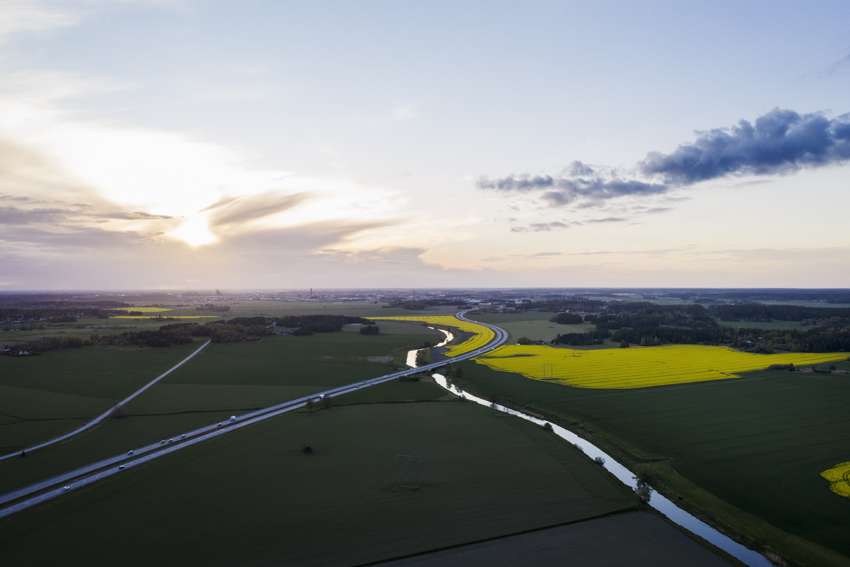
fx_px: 661
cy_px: 284
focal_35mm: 28
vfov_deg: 46.4
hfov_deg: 65.5
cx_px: 425
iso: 100
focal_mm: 10.26
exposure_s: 1/100
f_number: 5.6
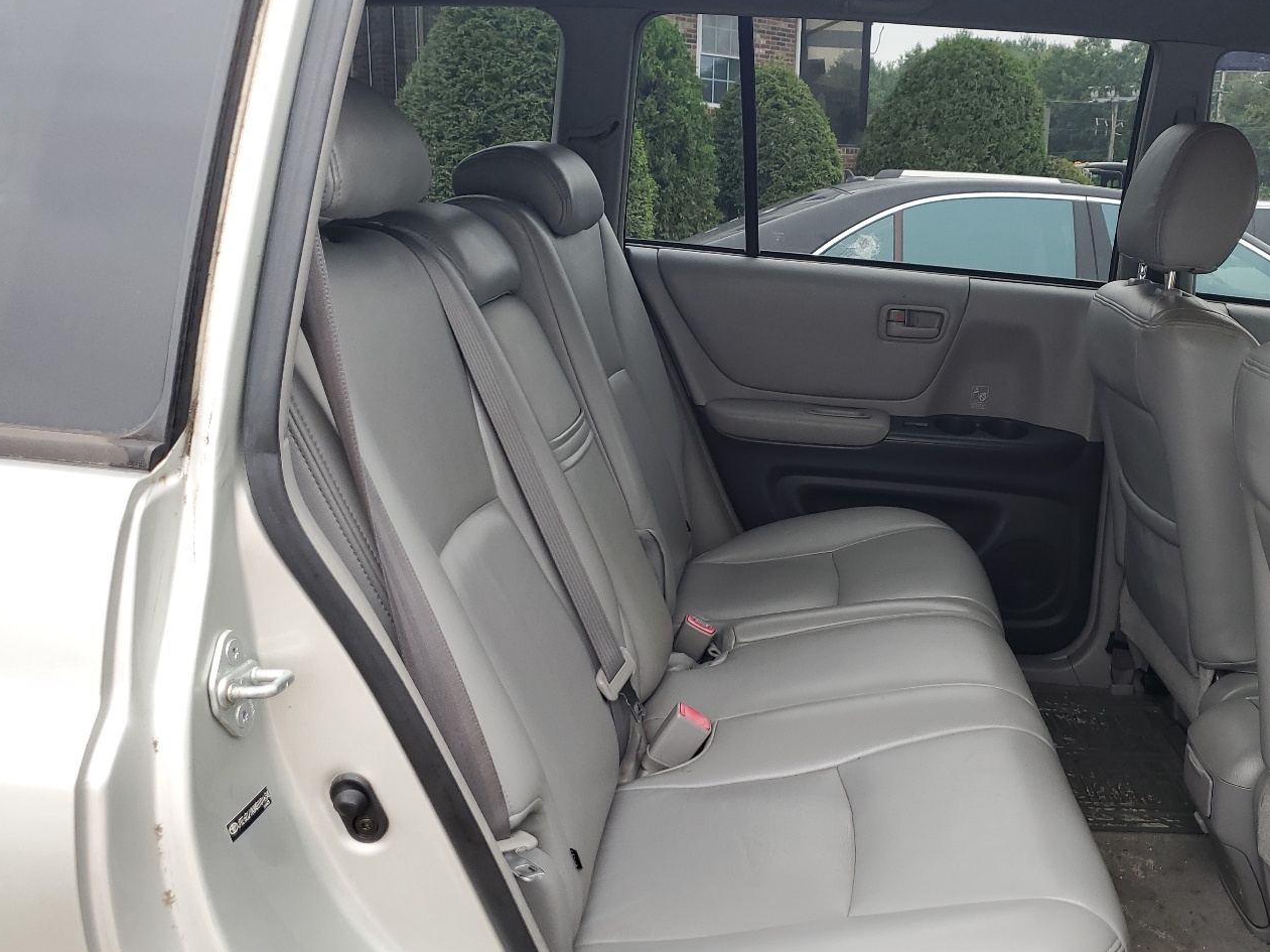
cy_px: 551
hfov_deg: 54.9
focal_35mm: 33
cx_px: 767
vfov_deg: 42.8
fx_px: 1210
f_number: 1.5
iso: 53
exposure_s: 1/120
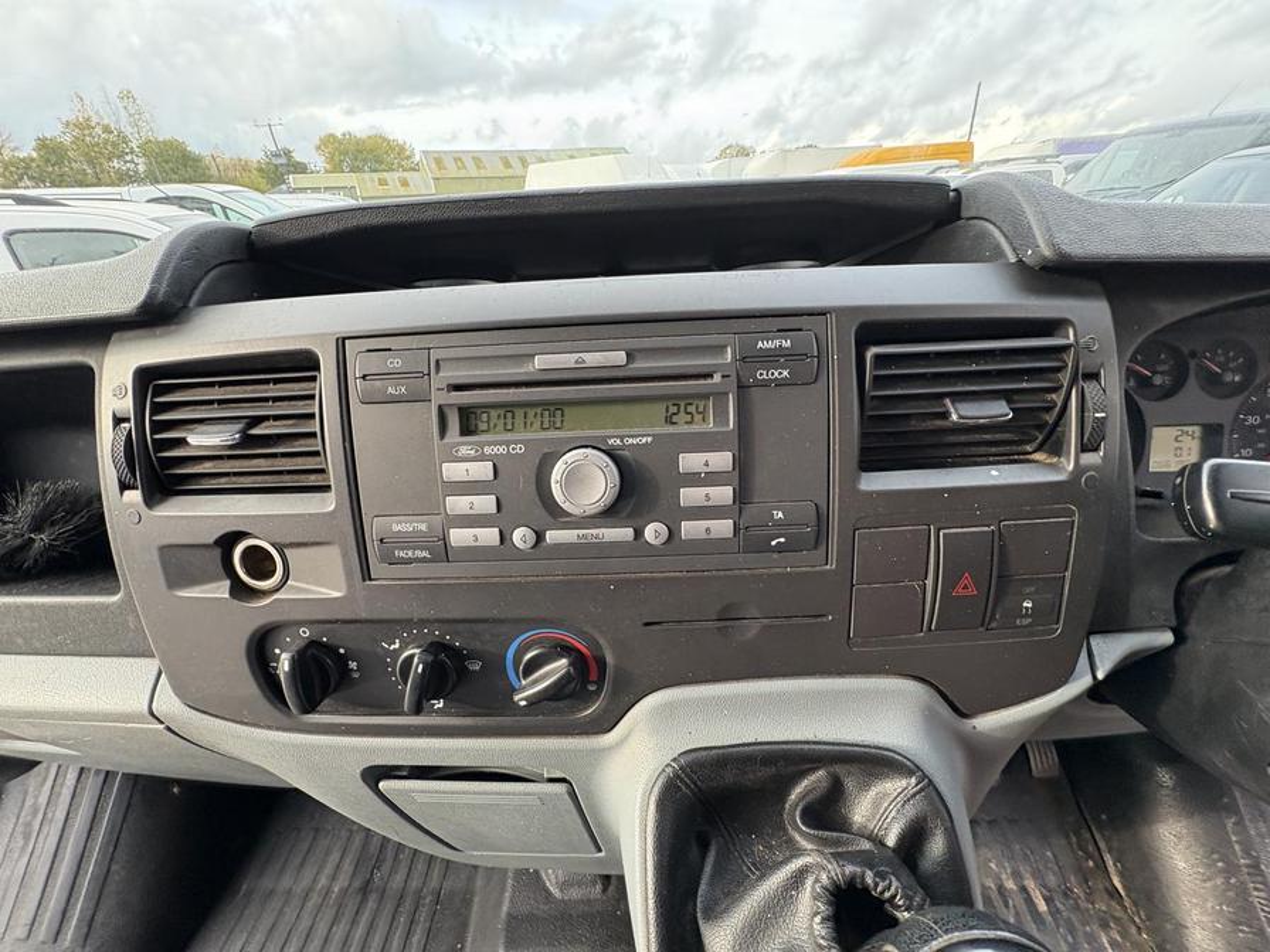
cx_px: 635
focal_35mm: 14
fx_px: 514
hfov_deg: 102.1
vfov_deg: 85.7
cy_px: 476
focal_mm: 2.22
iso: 200
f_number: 2.2
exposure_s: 1/99
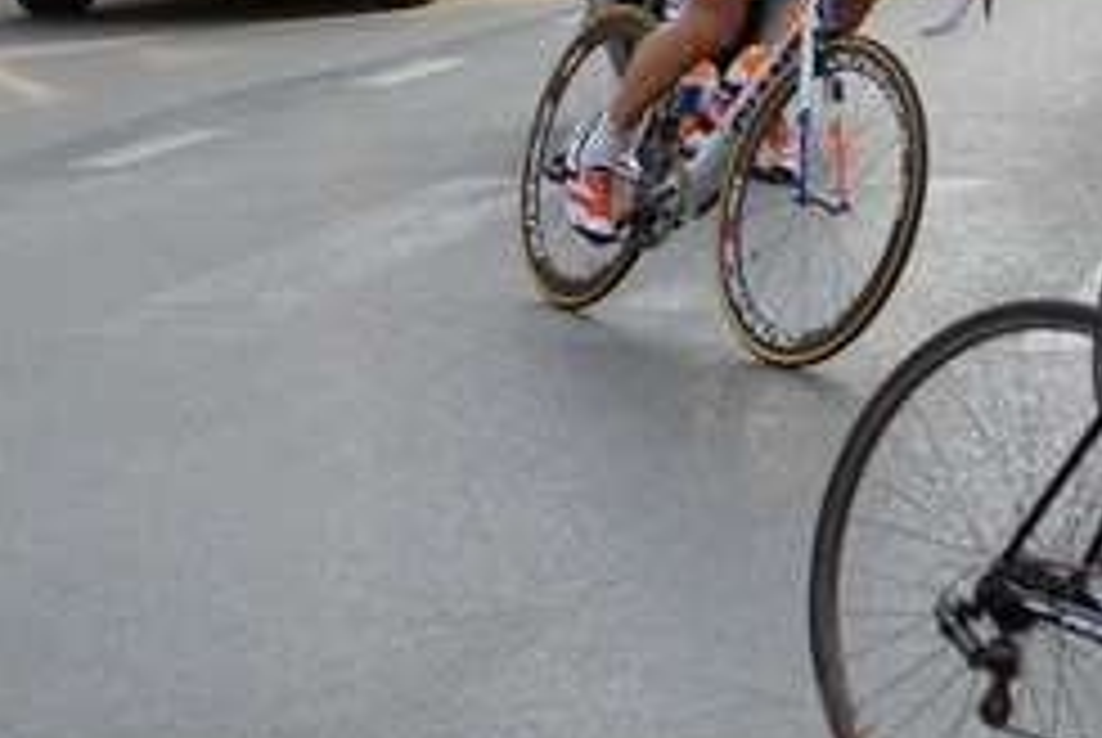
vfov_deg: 12.5
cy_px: 187
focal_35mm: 110
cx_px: 1309
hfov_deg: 17.7
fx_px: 3371
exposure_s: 1/1000
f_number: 4.5
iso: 200
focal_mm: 30
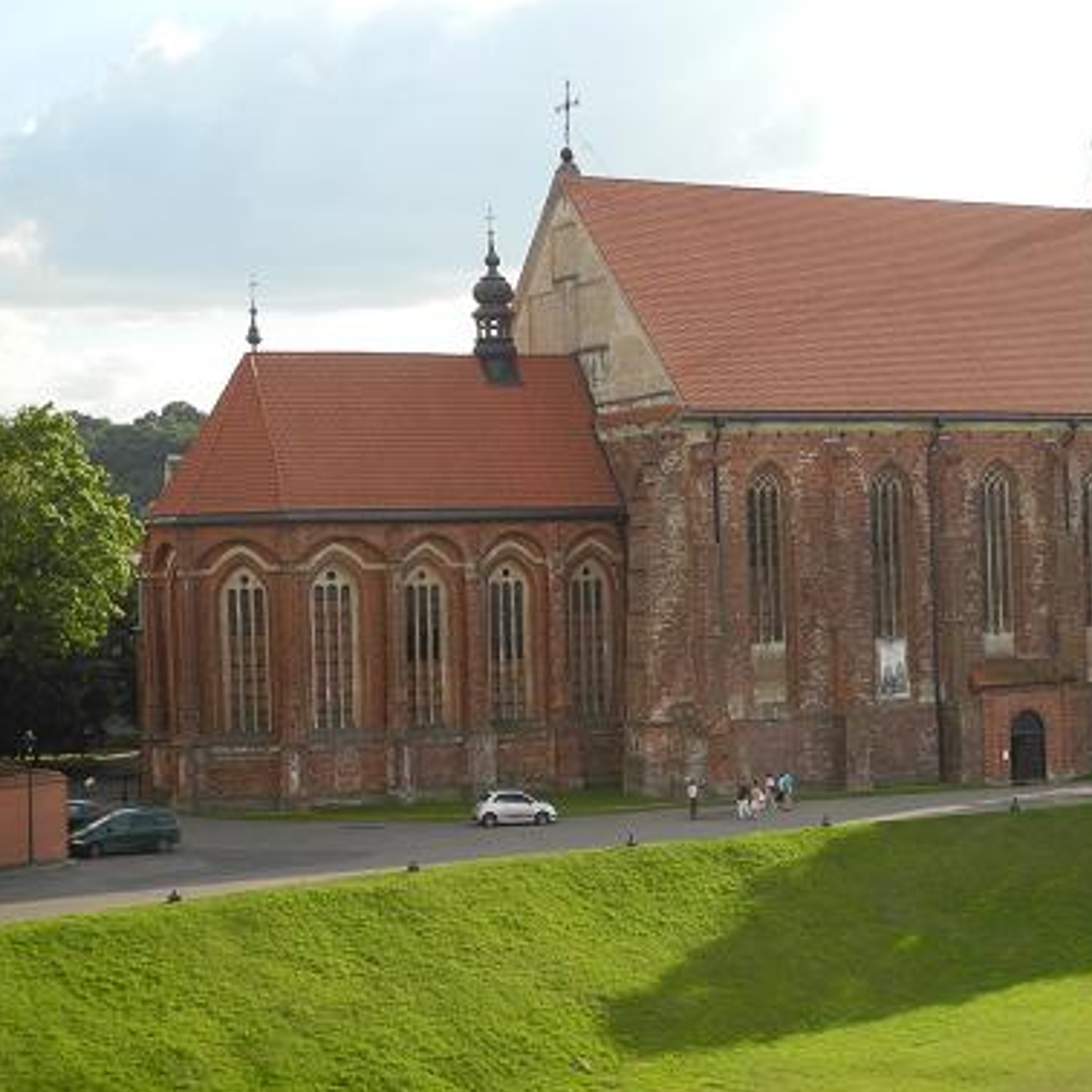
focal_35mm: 73
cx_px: 708
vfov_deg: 23.7
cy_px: 543
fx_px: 2605
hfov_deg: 23.6
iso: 100
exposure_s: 1/500
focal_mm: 13
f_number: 3.5
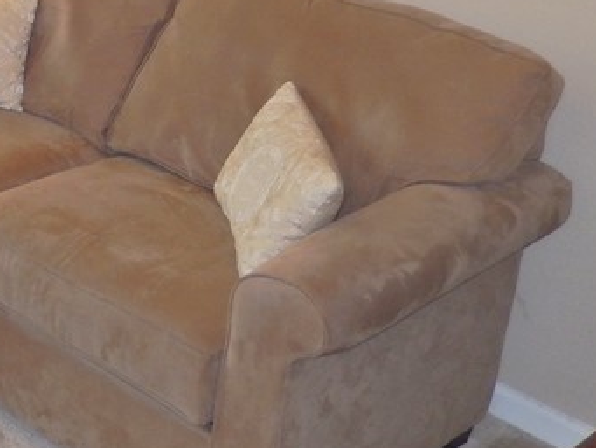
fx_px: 1292
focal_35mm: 75
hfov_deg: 23.3
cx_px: -163
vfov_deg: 18.7
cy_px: -75
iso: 125
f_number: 3.4
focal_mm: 4.5
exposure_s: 1/30
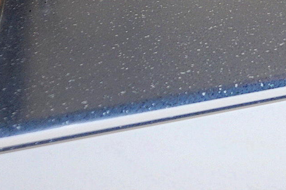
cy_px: -237
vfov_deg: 10.7
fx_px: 897
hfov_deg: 15.6
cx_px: 510
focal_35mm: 113
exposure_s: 1/160
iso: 160
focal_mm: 16
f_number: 4
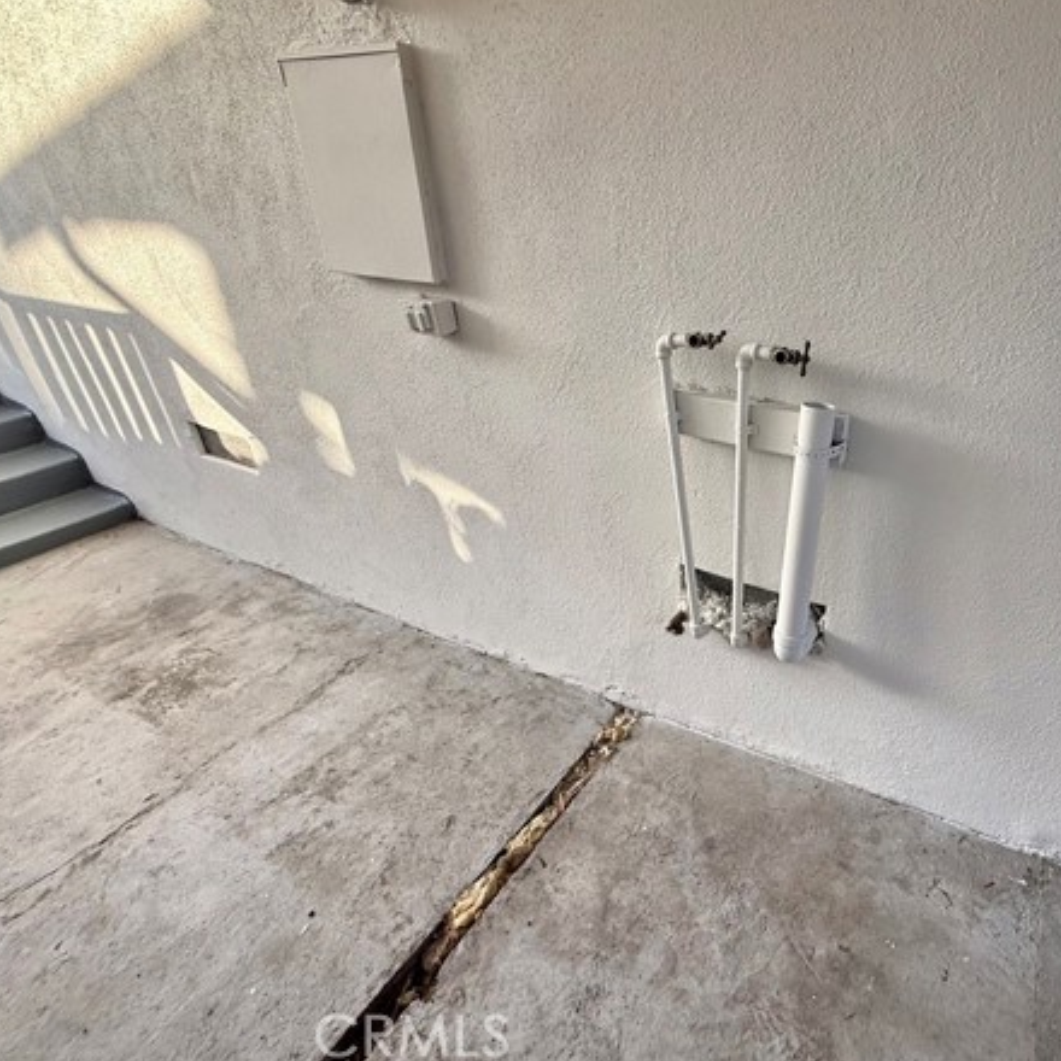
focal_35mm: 18
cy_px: 492
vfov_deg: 80.6
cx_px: 740
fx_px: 624
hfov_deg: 77.1
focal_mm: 2.22
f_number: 2.2
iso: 64
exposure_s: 1/273
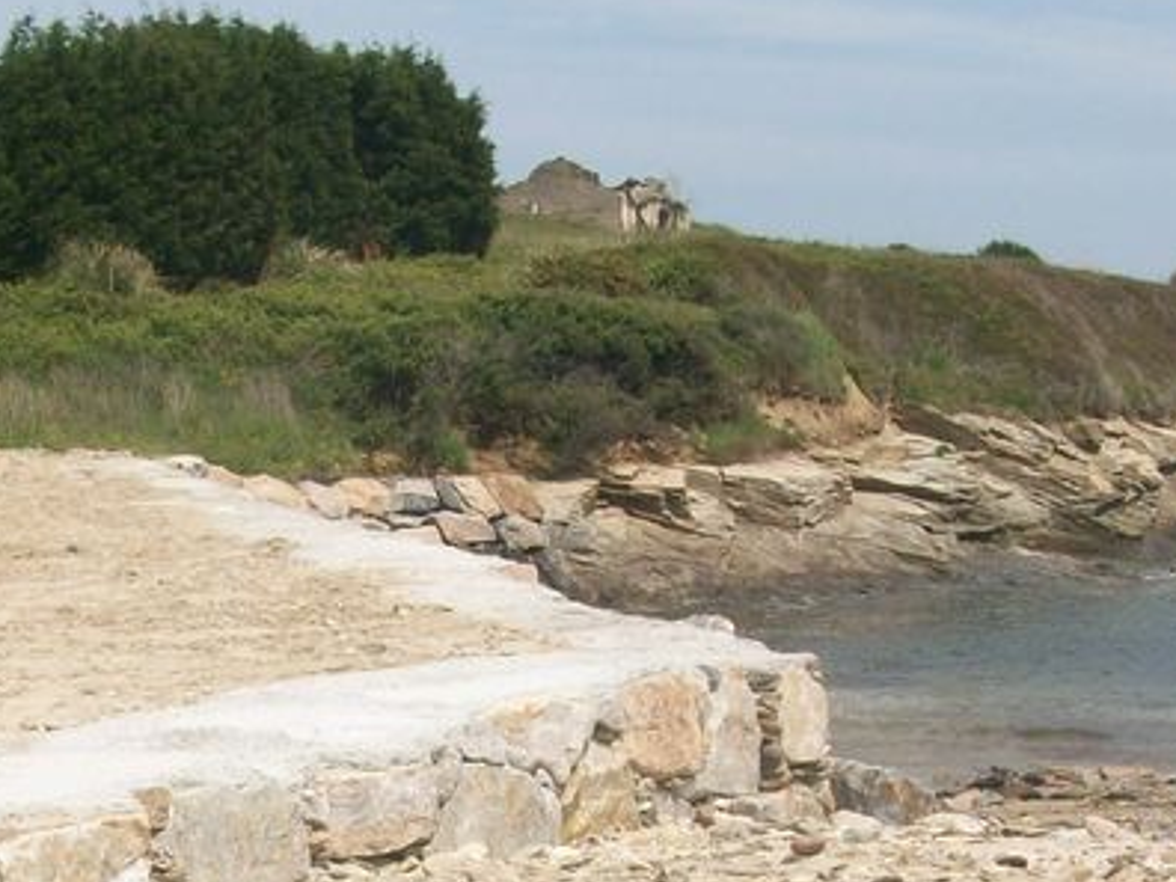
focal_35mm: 88
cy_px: 766
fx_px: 2990
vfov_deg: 16.6
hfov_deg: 22.2
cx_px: 457
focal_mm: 5.7
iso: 64
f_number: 5.5
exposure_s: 1/408
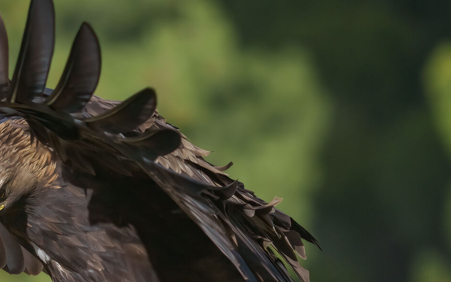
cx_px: 28
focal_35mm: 695
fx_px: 8543
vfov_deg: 1.9
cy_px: 340
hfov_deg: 3.0
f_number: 5.6
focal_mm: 270
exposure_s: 1/1600
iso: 1250
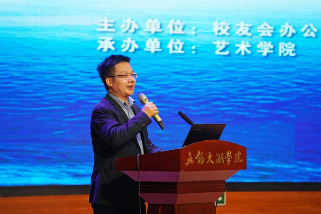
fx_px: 1783
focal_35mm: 200
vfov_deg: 6.9
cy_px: 107
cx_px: 160
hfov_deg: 10.3
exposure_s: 1/250
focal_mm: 200
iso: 1000
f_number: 5.6
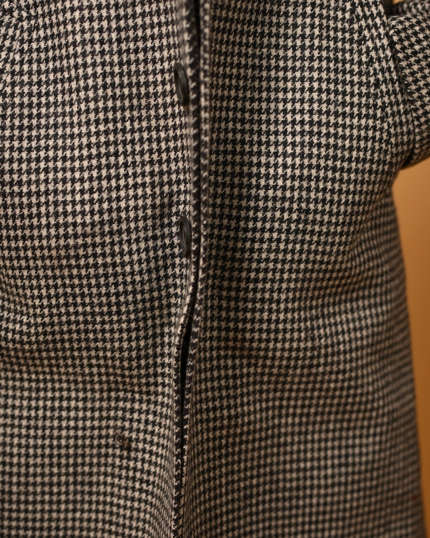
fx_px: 1082
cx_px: 198
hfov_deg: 22.5
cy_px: 271
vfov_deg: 27.9
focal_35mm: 68
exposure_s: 1/1000
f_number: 2.2
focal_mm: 50
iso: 160
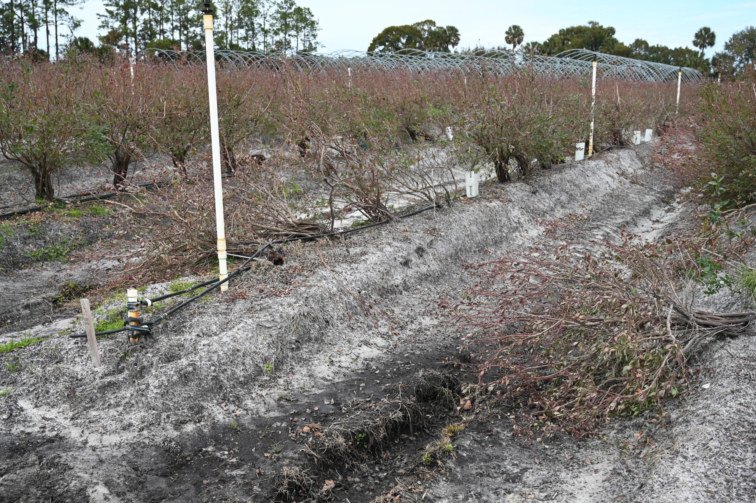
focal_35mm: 40
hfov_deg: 48.5
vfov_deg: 33.4
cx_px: 378
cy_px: 252
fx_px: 839
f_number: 5.6
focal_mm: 40
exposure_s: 1/250
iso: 110
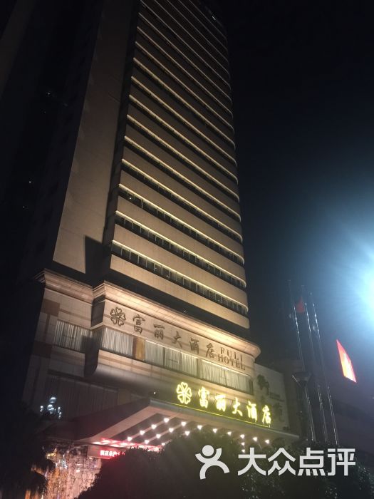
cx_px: 187
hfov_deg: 48.2
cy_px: 250
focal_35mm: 29
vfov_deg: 61.7
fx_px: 418
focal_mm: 4.15
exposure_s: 1/10
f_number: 2.2
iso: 125
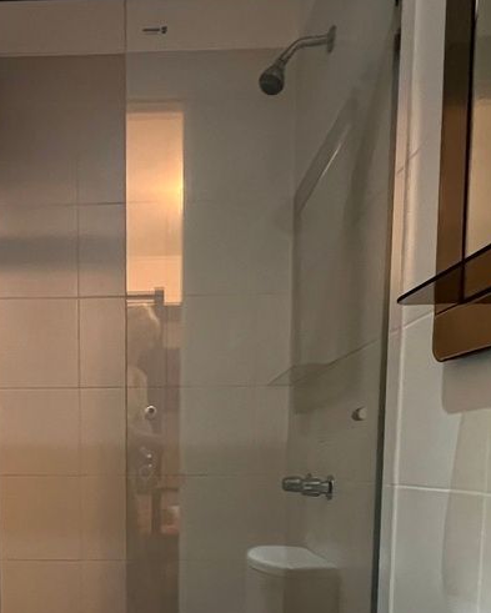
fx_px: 563
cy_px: 519
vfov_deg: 52.2
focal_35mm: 31
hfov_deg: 45.7
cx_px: 130
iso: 800
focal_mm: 1.57
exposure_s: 1/60
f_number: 1.8
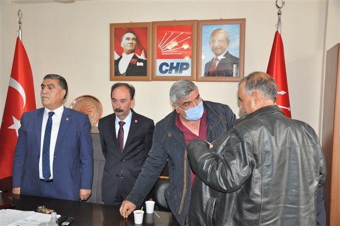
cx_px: 170
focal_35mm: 36
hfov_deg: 53.2
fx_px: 340
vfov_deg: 36.8
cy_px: 113
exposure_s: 1/60
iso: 1600
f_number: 5
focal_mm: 24
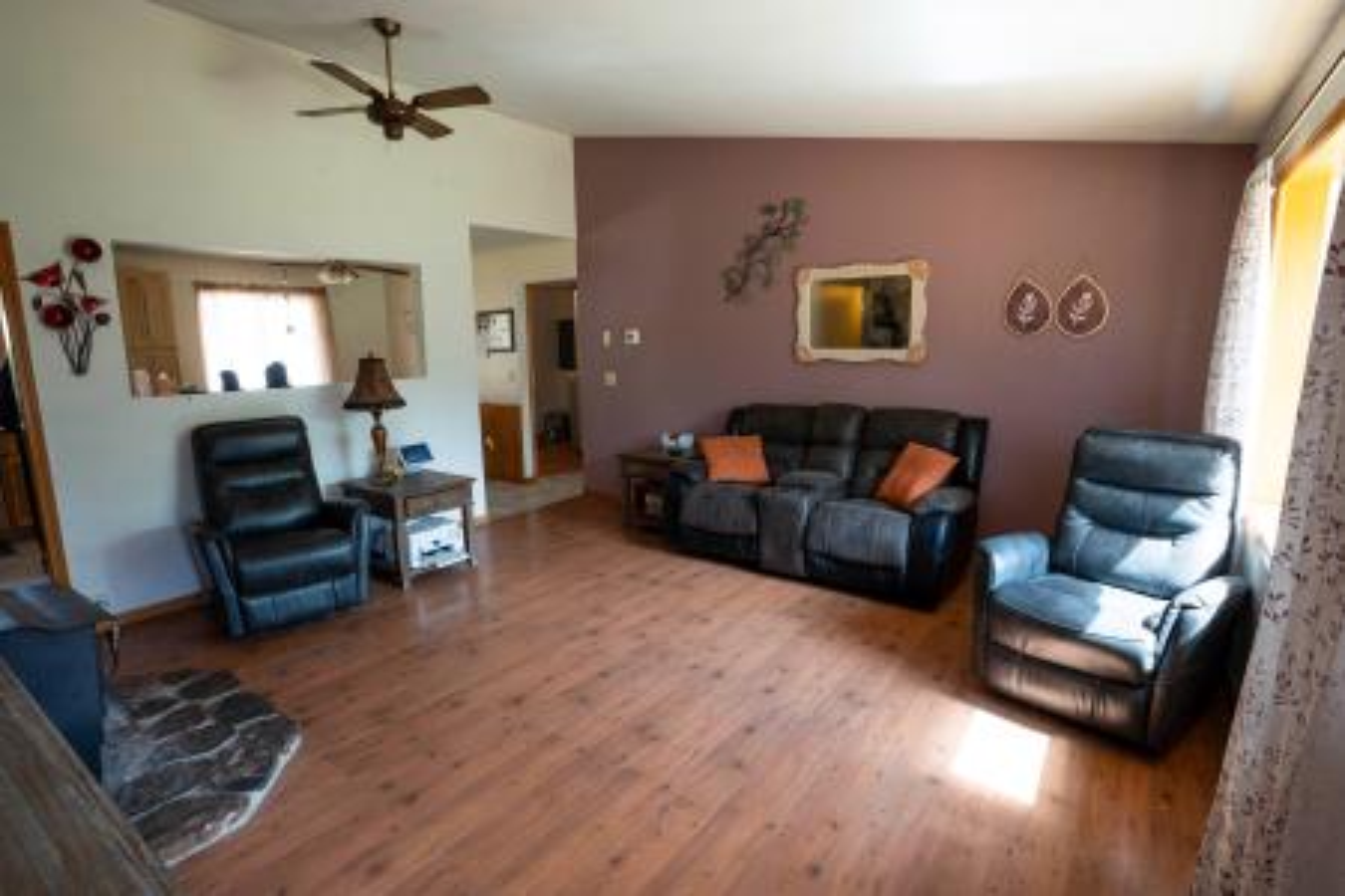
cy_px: 448
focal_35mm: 17
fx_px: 635
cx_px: 672
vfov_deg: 70.4
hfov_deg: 93.3
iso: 320
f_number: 11
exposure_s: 1/30
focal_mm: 17
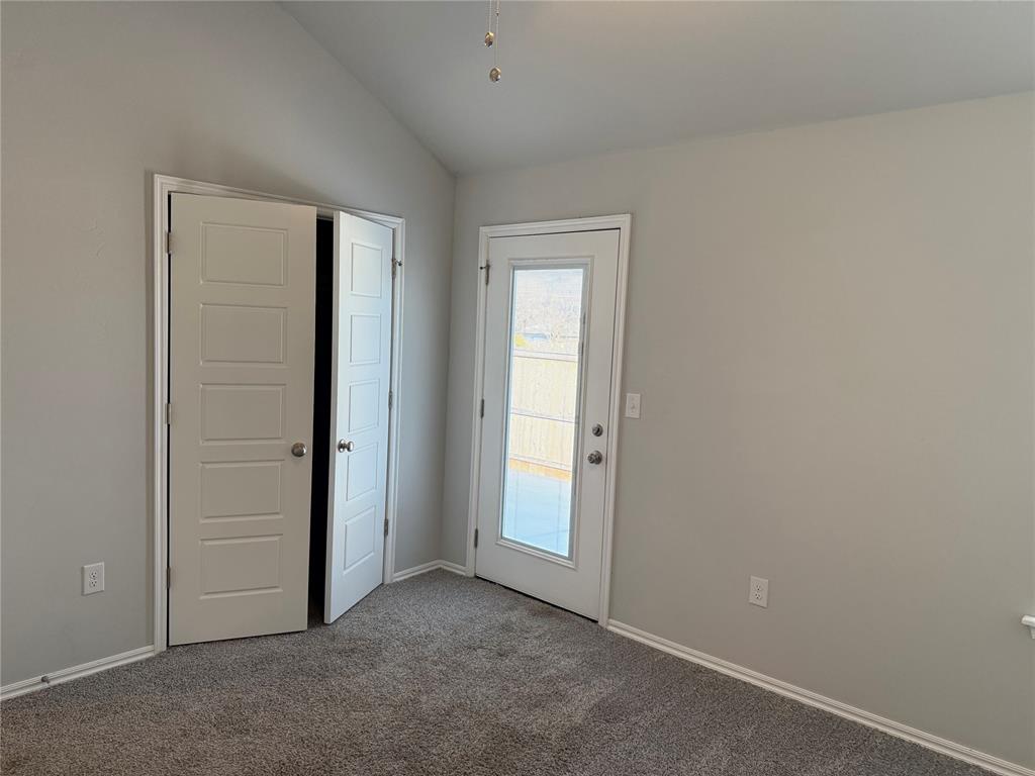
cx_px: 518
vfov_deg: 56.8
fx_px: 718
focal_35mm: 24
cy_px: 388
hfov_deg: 71.6
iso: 200
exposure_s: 1/234
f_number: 1.78
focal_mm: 6.76
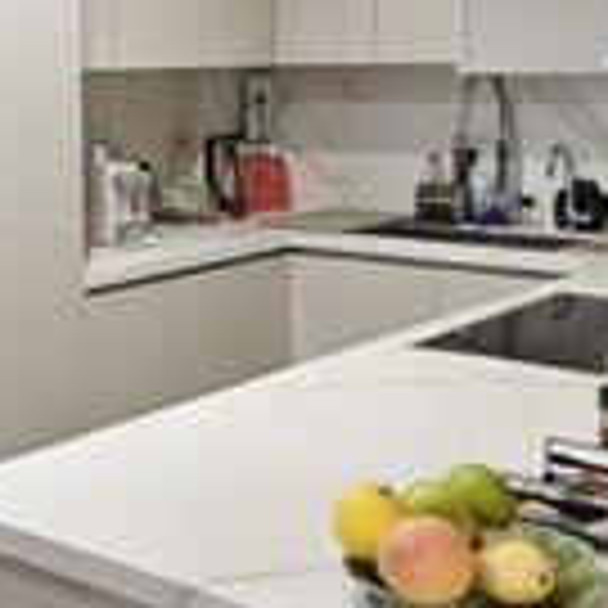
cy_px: 104
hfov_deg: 26.9
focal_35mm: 60
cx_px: -16
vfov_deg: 27.9
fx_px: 1192
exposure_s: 1/100
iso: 500
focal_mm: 2.2
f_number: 2.2
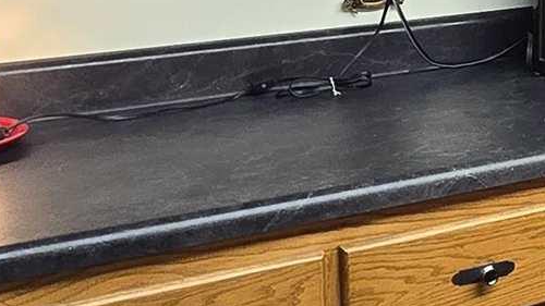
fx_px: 1257
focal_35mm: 87
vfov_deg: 13.6
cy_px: -23
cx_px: 880
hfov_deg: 20.1
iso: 200
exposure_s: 1/60
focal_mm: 2.2
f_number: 2.2
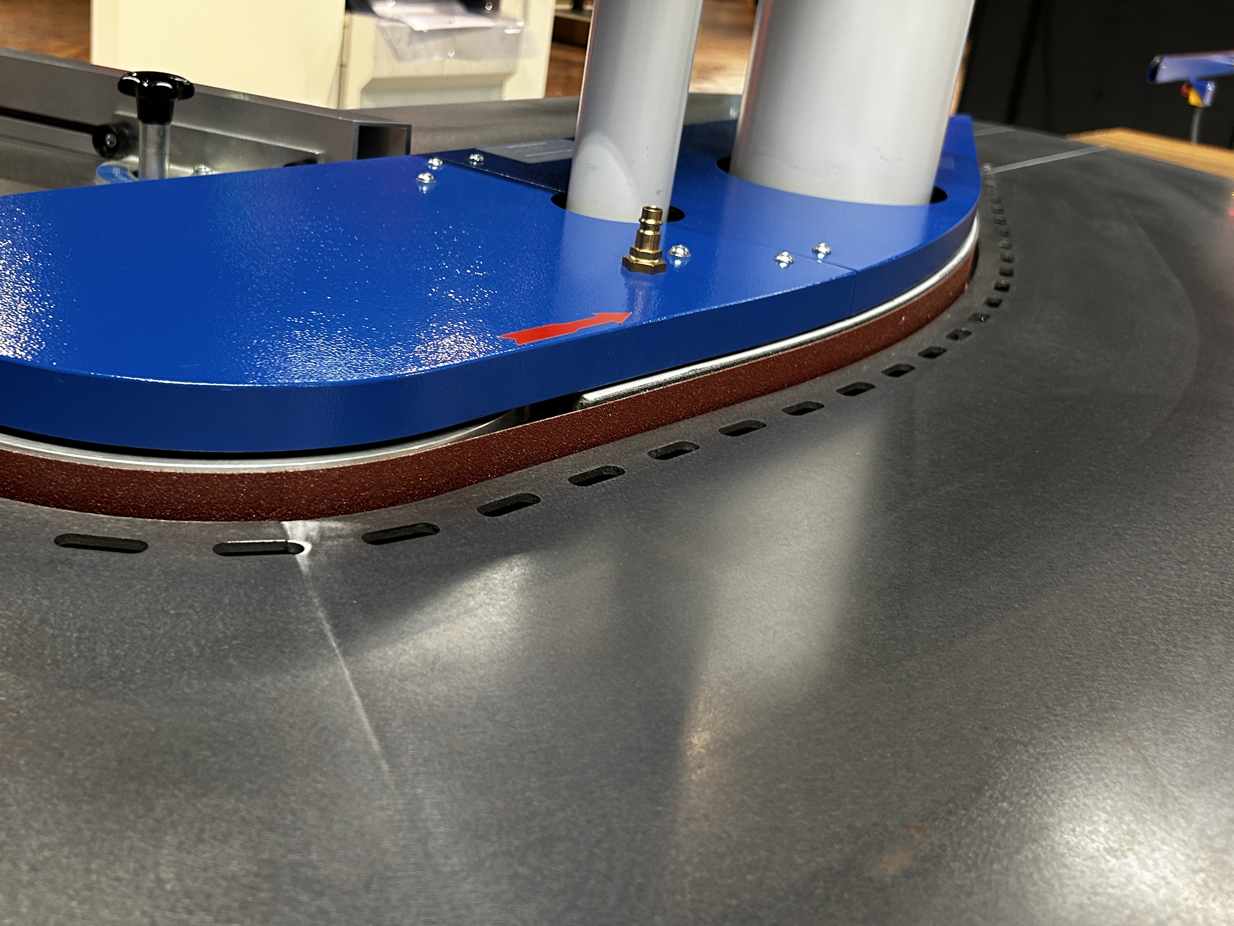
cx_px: 508
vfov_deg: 38.5
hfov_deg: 49.9
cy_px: 360
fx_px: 1319
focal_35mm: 37
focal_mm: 5.7
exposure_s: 1/50
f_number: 1.5
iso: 160
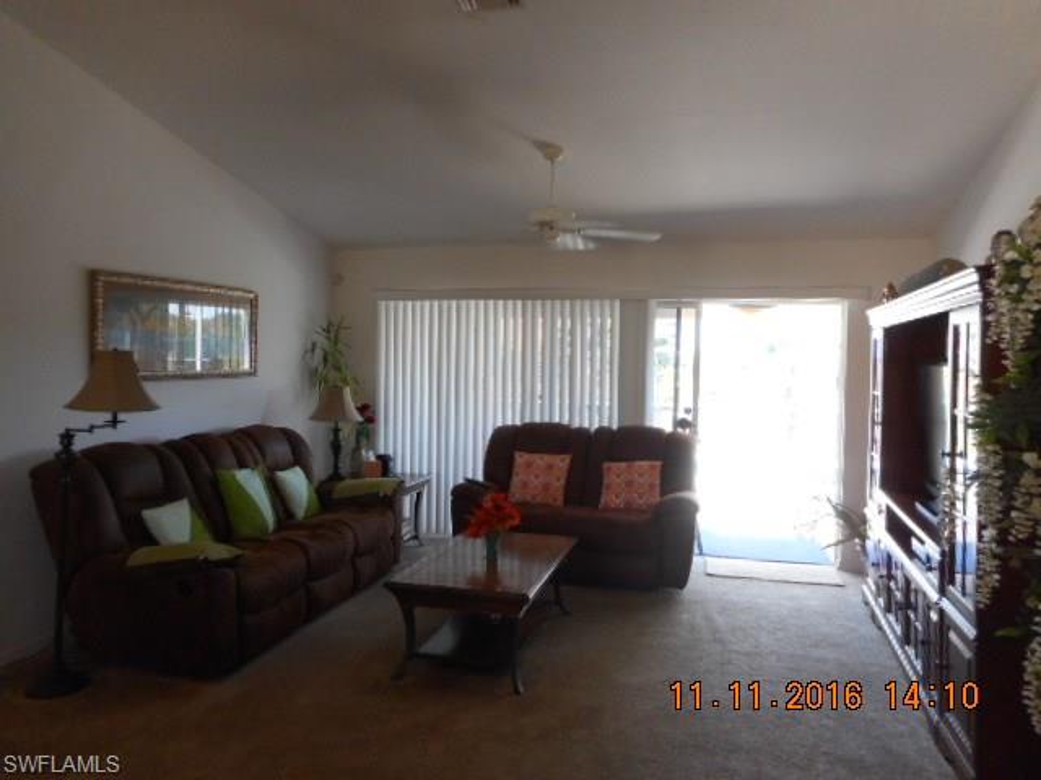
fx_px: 752
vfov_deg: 54.9
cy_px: 390
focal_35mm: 25
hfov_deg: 69.4
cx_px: 520
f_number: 3.7
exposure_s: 1/30
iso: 200
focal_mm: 4.5
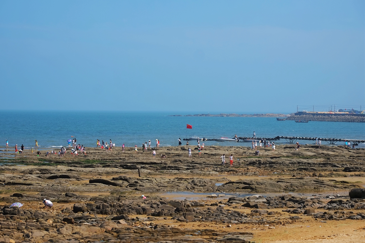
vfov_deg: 16.5
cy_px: 122
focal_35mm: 83
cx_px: 182
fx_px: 841
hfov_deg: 24.5
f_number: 6.4
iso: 100
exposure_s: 1/420
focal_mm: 55
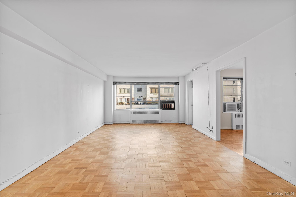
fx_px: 148
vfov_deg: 67.4
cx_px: 148
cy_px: 98
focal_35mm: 18
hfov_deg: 90.0
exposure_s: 1/4
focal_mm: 18
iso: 400
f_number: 8
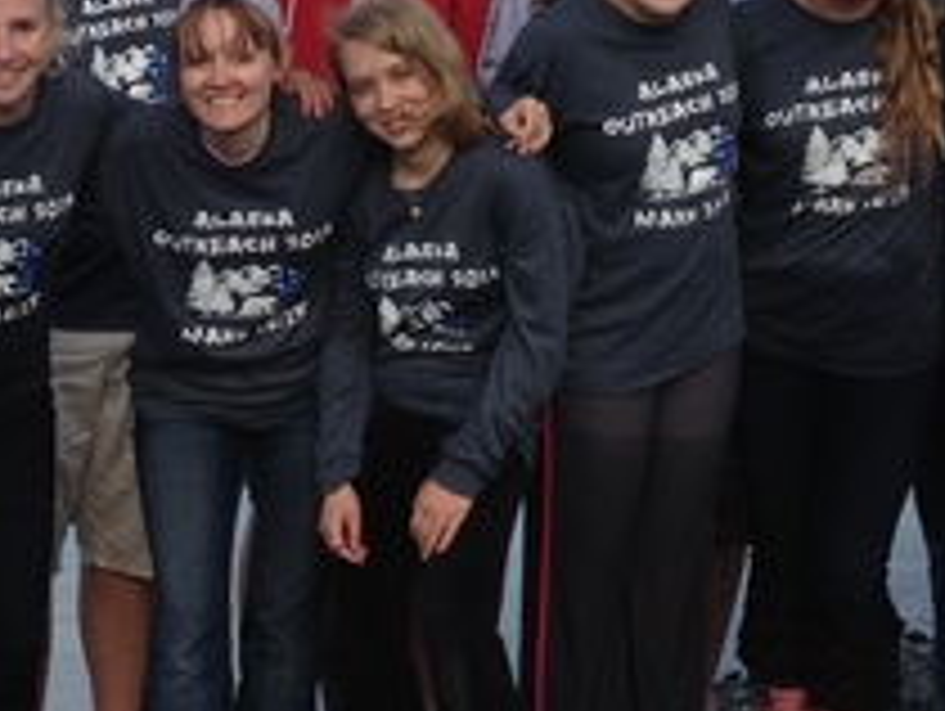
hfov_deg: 16.4
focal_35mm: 120
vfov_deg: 12.2
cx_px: 315
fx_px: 3280
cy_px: -18
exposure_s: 1/1042
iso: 50
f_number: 2.4
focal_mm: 4.28
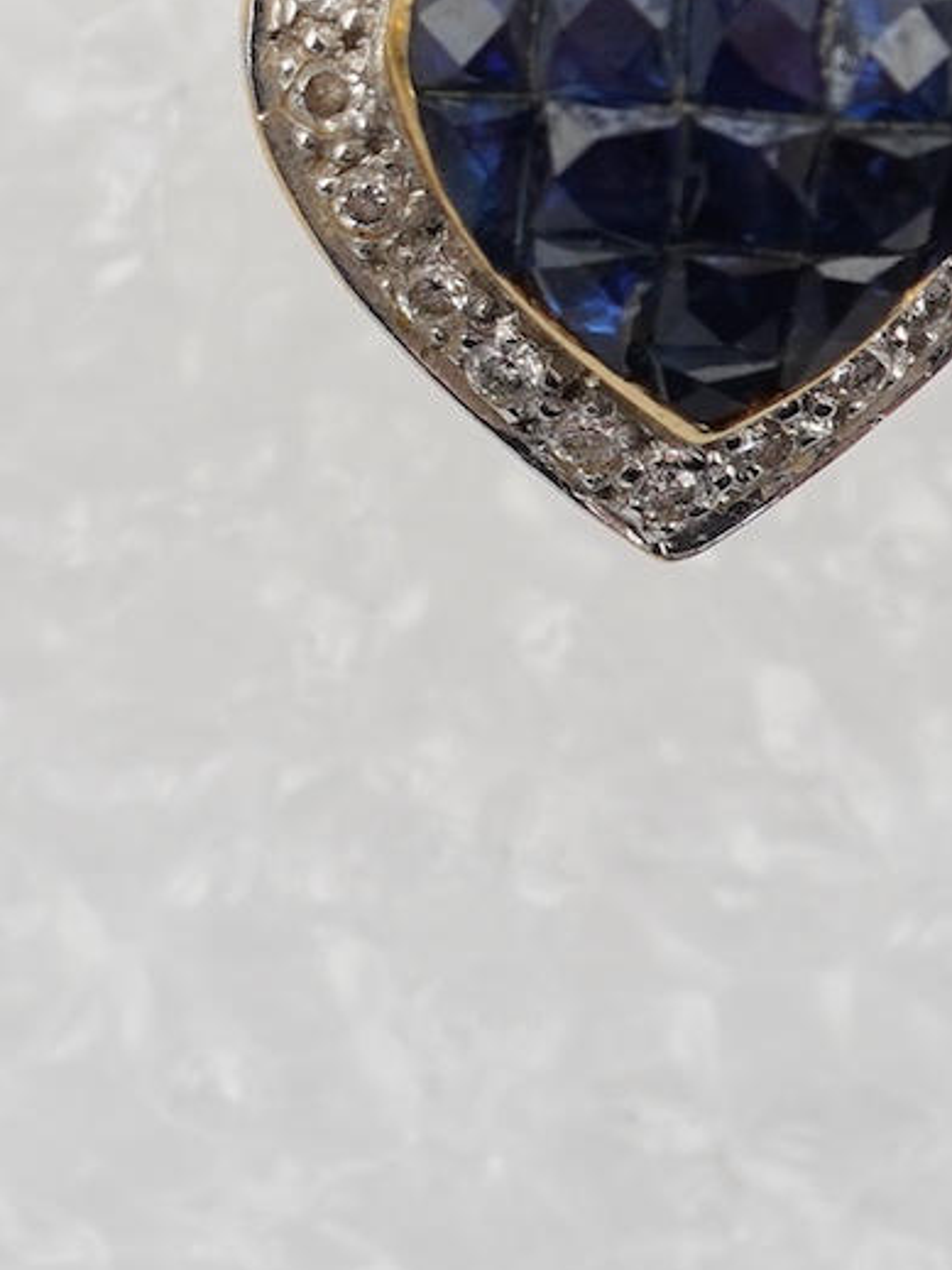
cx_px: -777
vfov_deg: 13.0
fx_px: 5503
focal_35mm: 150
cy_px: -7
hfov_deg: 9.4
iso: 800
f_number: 16
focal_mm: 30
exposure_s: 1/125
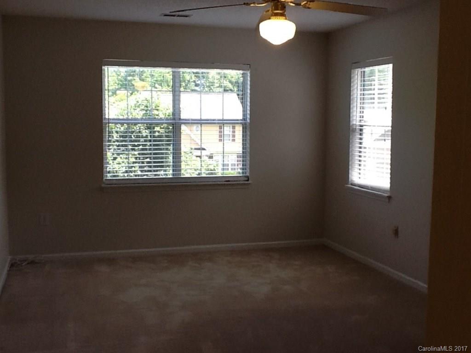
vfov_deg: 32.9
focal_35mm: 44
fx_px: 599
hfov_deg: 42.9
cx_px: 236
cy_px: 176
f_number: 2.4
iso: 40
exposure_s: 1/120
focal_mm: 2.03
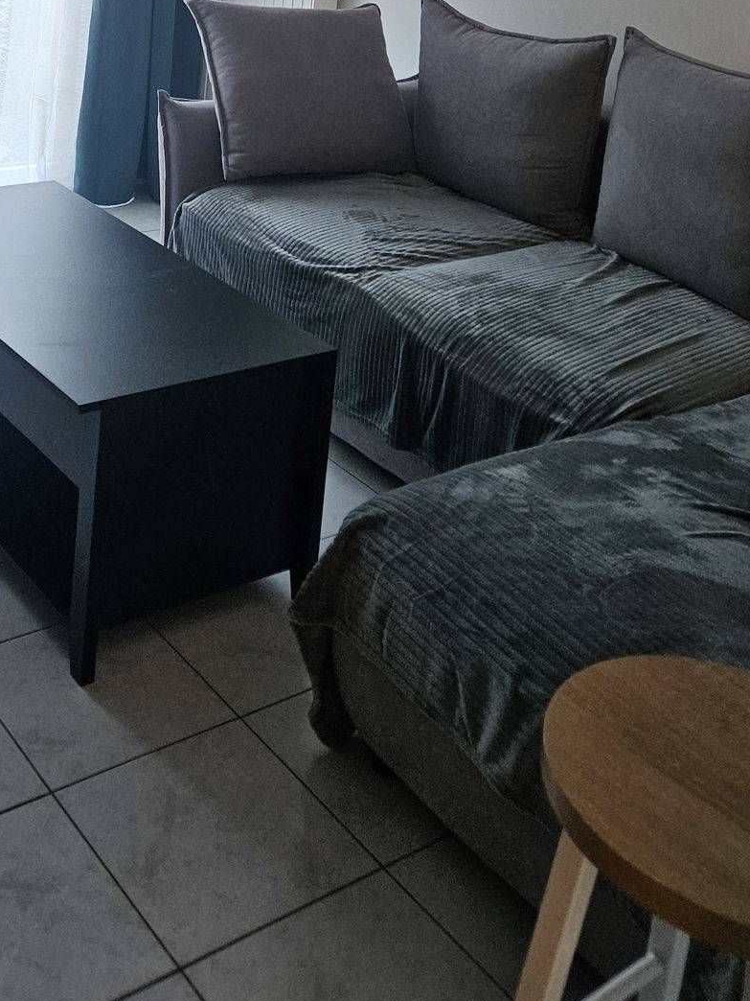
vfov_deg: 36.3
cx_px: 167
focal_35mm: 47
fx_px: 1358
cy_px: -4
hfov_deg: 30.2
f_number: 1.8
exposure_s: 1/100
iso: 250
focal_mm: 5.4
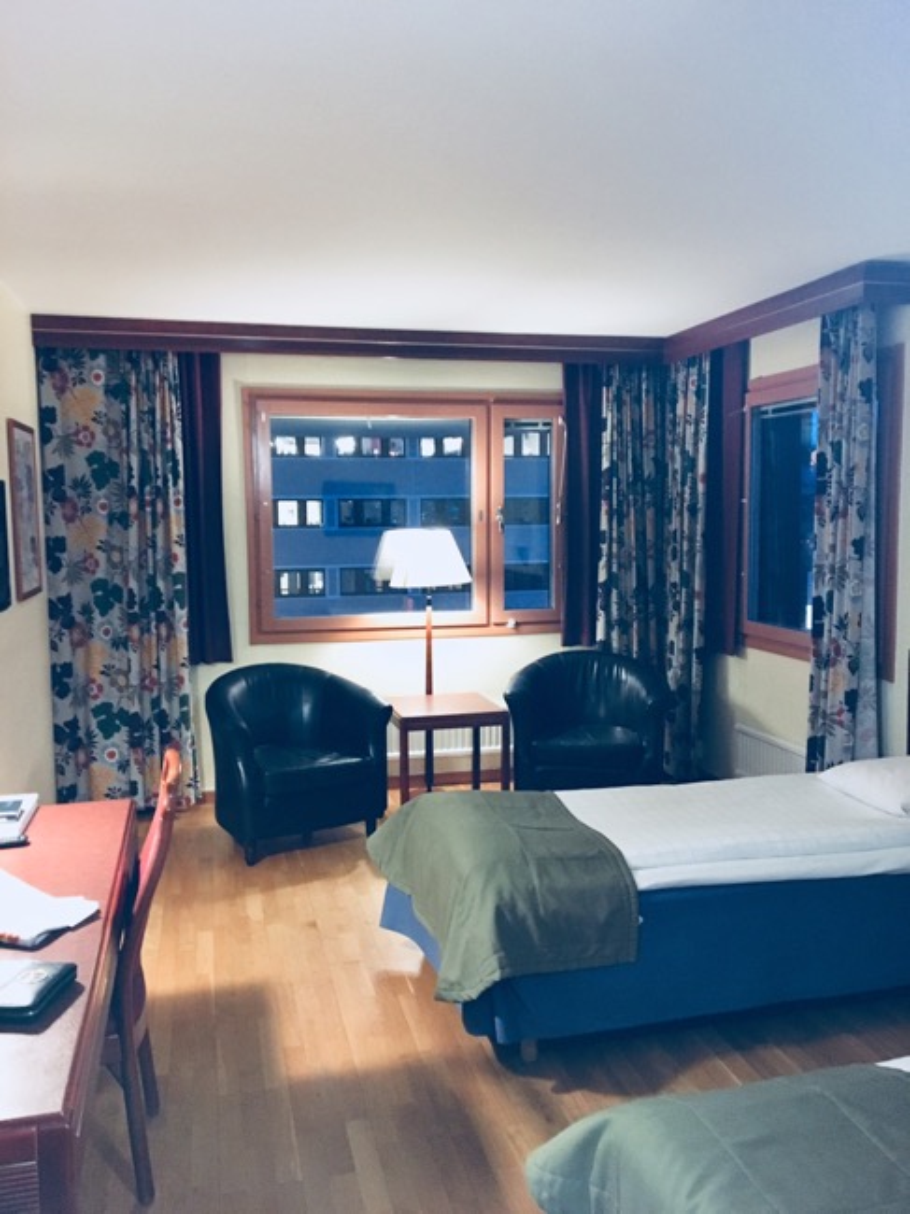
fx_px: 1017
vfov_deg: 61.7
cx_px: 455
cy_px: 607
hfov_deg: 48.2
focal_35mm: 29
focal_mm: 4.15
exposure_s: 1/17
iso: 400
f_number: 2.2
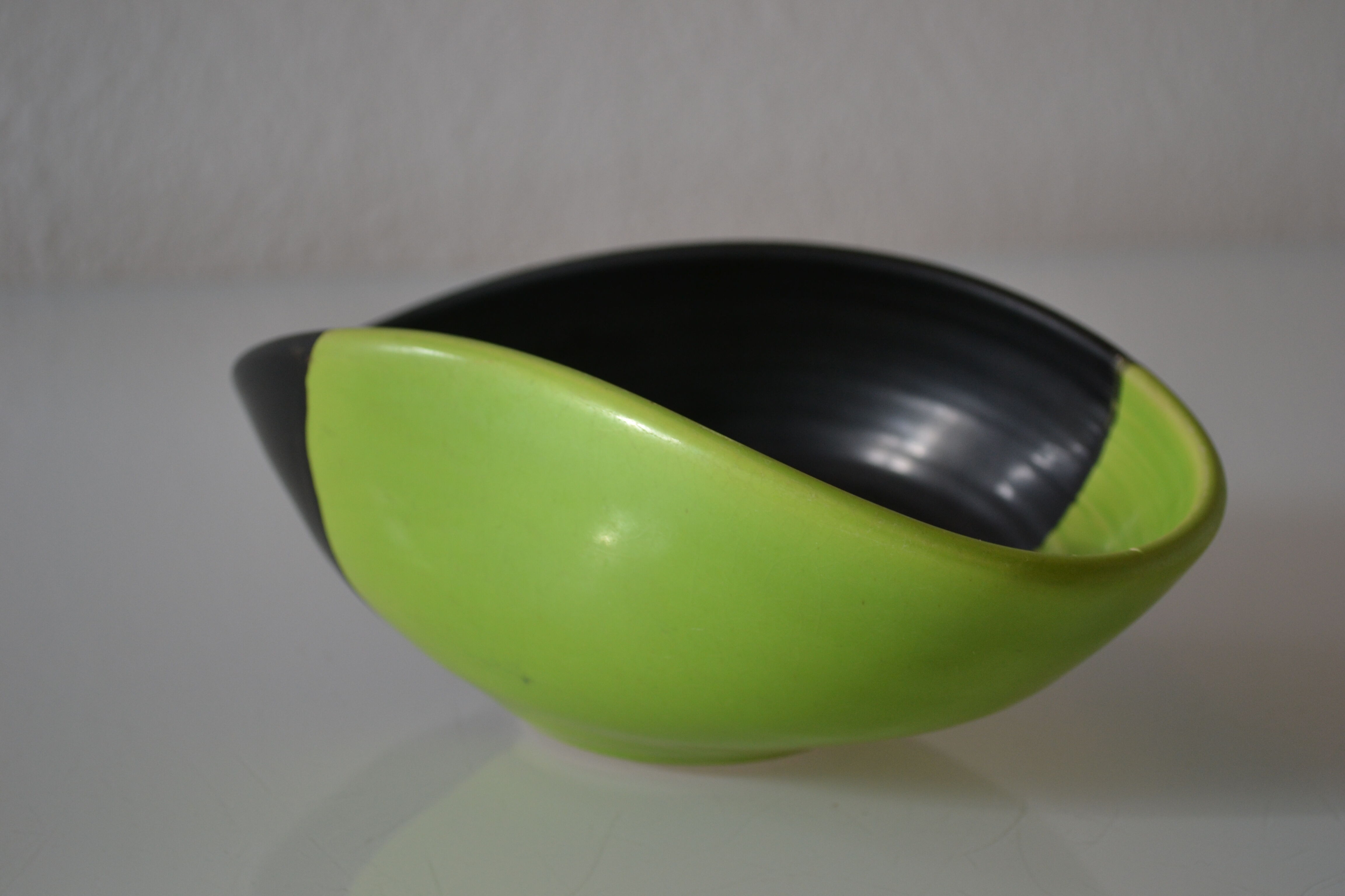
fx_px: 2466
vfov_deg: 20.6
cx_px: 672
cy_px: 448
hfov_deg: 30.5
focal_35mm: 66
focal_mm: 44
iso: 400
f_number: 5.3
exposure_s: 1/25
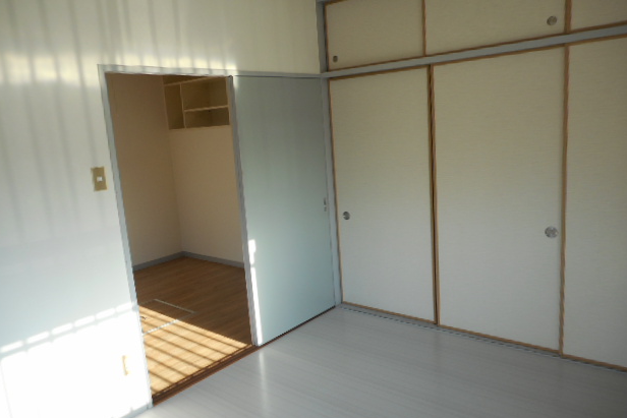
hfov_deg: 67.4
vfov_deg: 48.0
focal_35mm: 27
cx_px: 306
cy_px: 212
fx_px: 470
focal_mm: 4.5
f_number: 3.7
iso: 80
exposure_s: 1/50
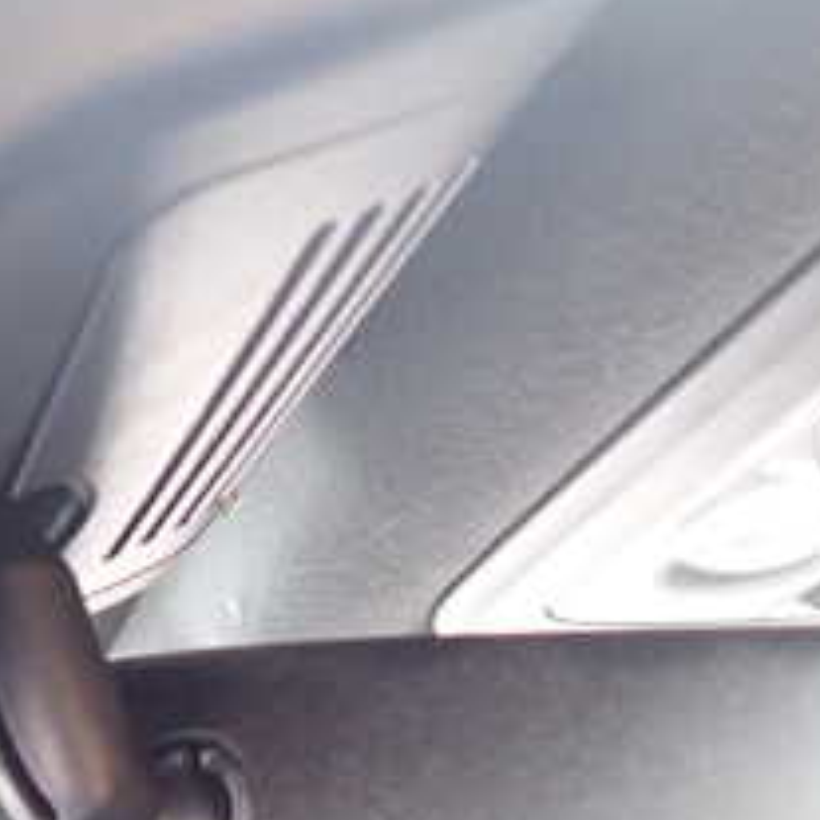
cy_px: 717
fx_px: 1715
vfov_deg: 26.1
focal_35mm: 64
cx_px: 416
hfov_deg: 26.9
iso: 400
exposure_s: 1/30
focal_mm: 4.5
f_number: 2
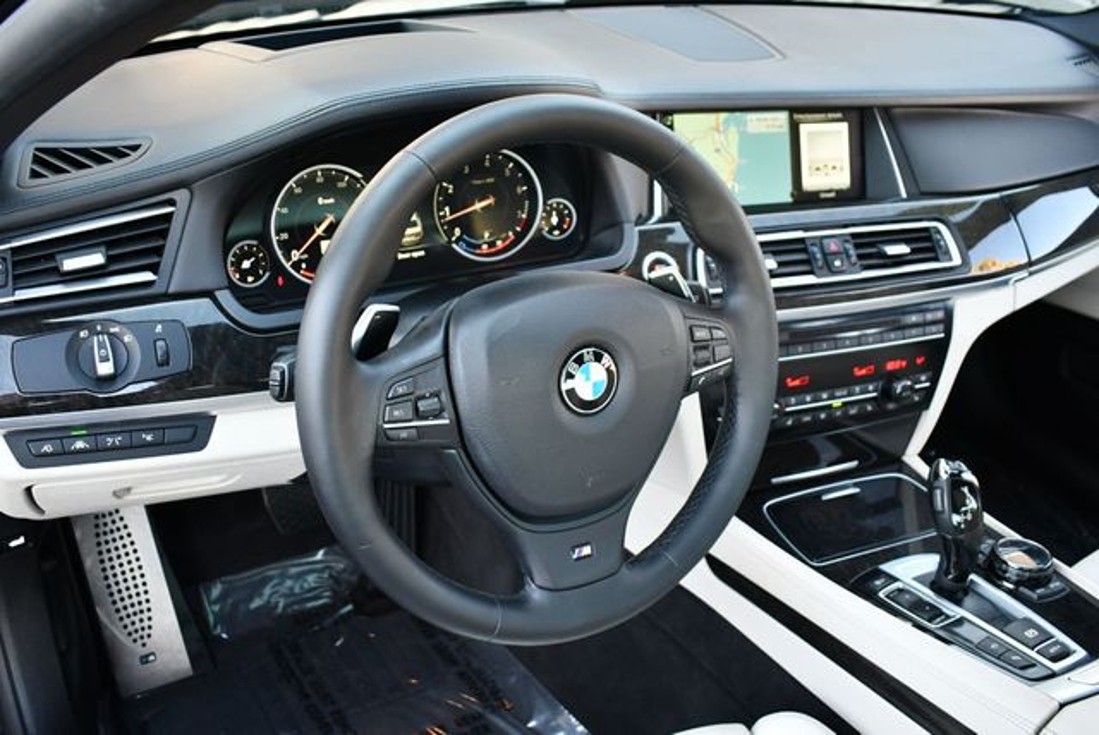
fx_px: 1100
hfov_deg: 53.1
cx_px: 550
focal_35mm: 36
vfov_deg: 36.9
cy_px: 368
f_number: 3.5
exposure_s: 1/160
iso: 800
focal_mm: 18
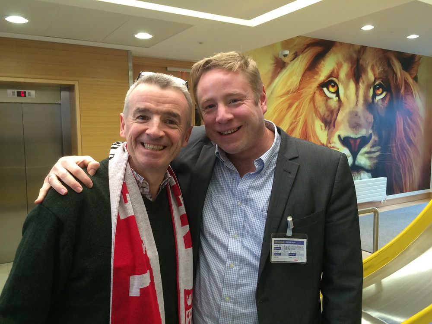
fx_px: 362
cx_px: 216
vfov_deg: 48.2
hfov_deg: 61.7
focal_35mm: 29
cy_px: 162
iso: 80
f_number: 2.2
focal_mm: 4.15
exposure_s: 1/30
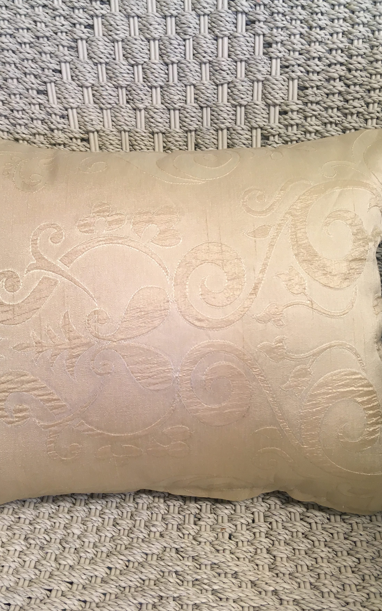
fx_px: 583
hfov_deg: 36.2
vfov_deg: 55.3
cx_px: 163
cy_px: 312
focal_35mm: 35
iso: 80
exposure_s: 1/33
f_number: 2.2
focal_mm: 4.15
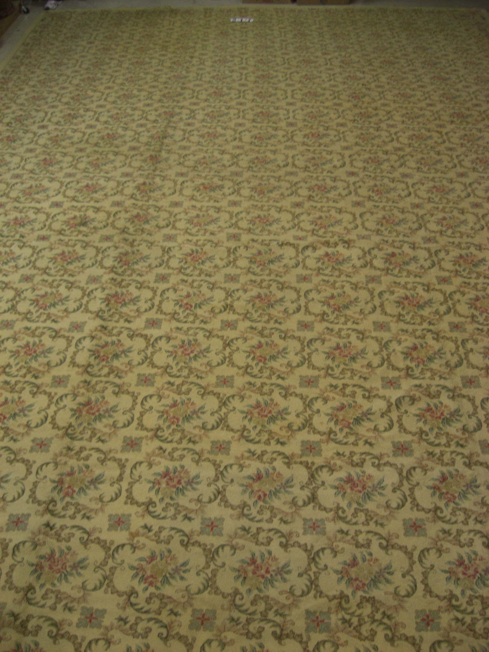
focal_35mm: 38
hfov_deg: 37.7
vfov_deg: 49.0
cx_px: 244
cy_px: 326
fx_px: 716
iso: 200
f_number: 2.8
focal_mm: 7.9
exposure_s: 1/40
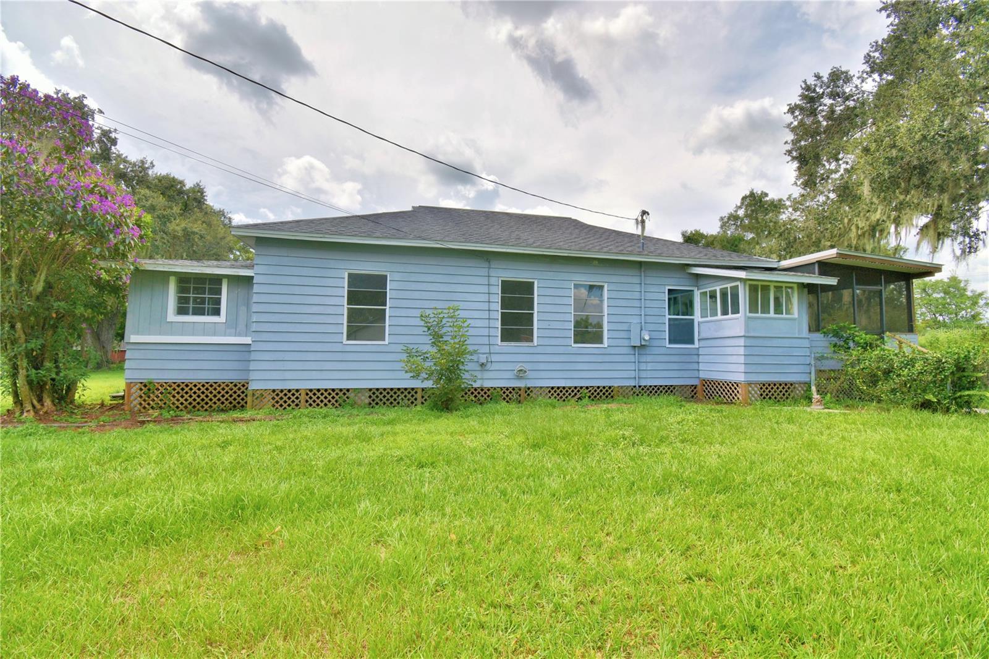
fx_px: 412
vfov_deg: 77.3
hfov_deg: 100.4
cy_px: 330
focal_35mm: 15
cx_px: 494
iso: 100
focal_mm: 10
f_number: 9
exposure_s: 1/250
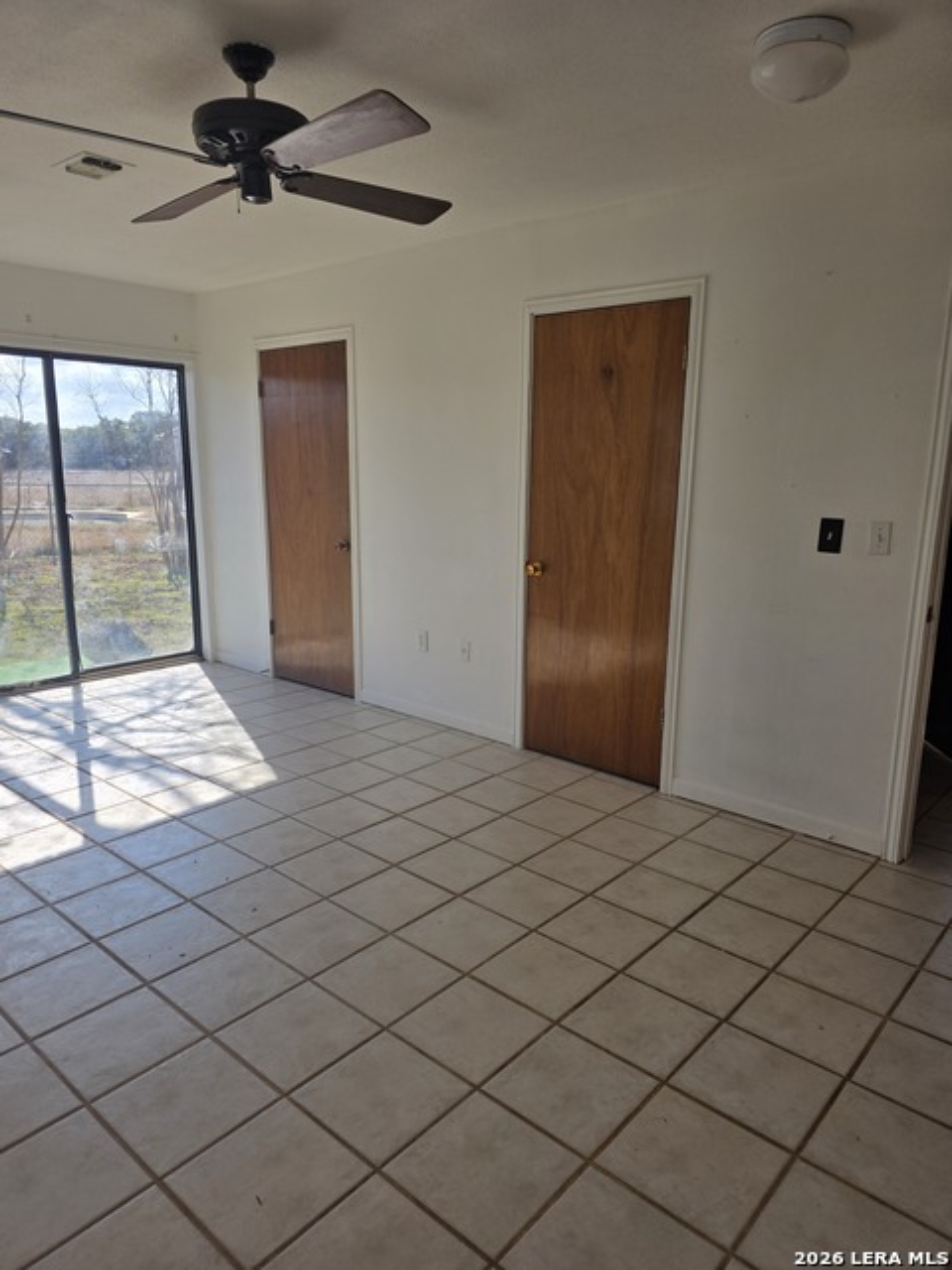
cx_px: 476
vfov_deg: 73.9
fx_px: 843
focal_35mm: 23
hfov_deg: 58.9
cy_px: 635
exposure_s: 1/3550
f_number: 1.7
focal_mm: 6.3
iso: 80
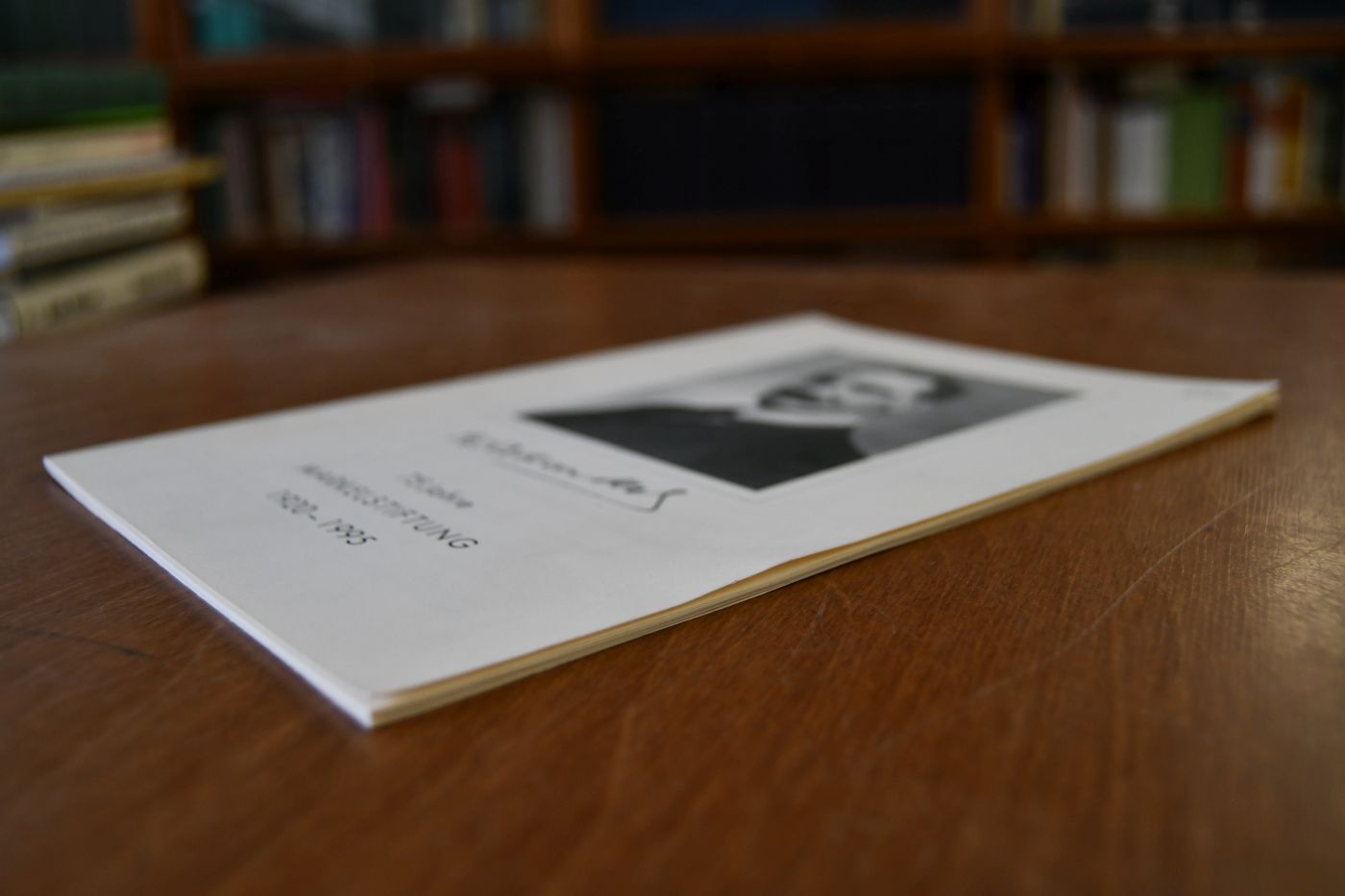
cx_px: 672
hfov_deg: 55.8
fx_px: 1270
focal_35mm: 34
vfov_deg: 38.9
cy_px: 448
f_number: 3.8
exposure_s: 1/250
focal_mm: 23
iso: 720
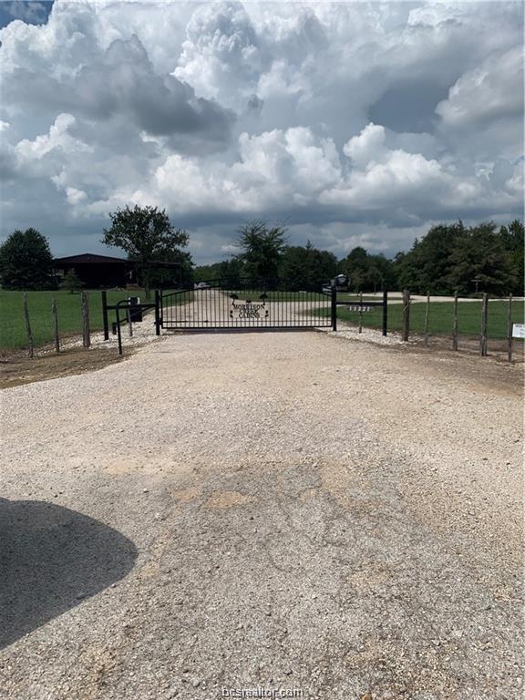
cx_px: 262
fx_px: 526
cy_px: 350
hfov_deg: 53.1
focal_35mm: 26
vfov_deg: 67.3
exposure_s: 1/6452
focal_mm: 4.25
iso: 25
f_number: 1.8
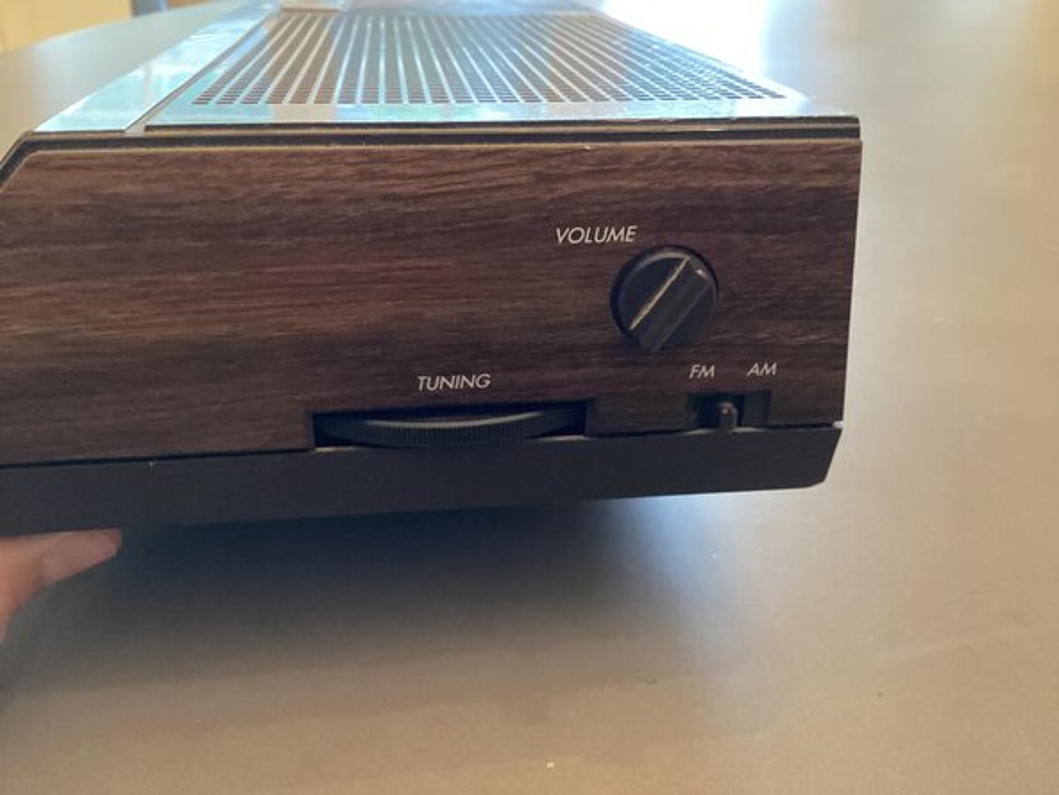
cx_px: 530
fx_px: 948
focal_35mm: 31
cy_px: 398
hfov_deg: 58.4
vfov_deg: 45.4
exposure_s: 1/15
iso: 640
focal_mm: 3.3
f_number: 2.4
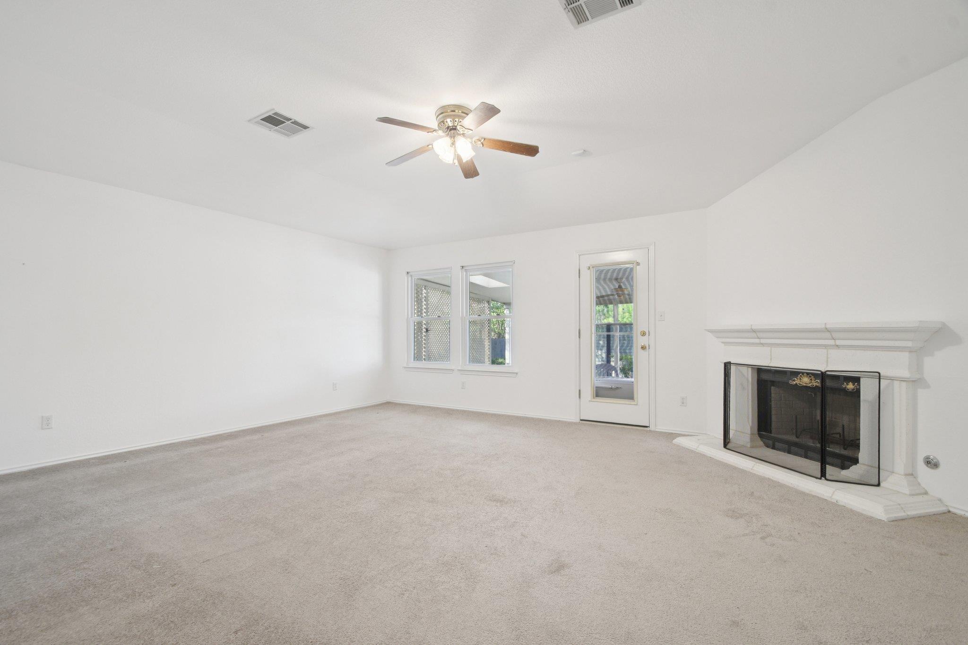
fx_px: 403
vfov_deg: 77.3
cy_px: 322
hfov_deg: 100.4
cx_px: 484
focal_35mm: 15
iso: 400
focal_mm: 10
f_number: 8
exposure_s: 1/5
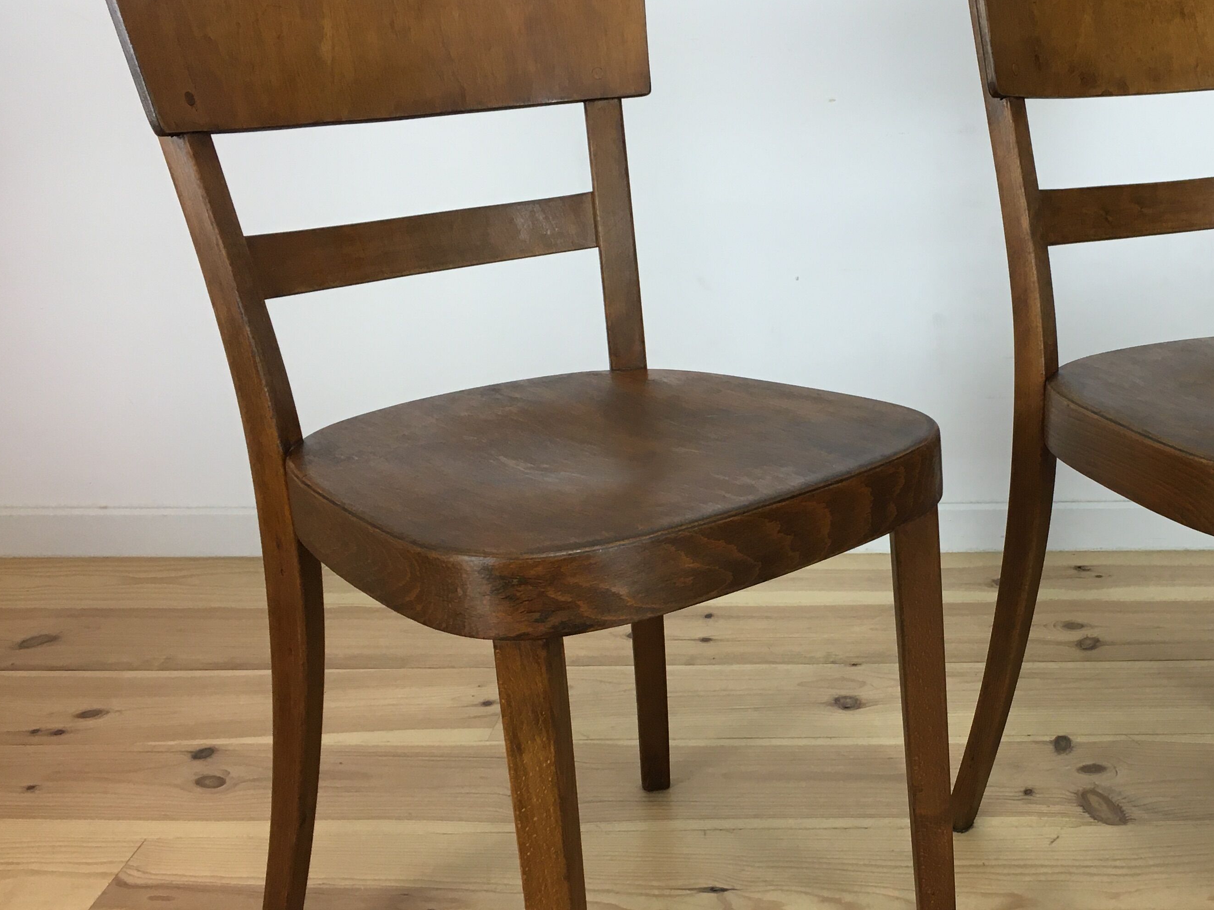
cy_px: 505
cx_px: 896
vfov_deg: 32.8
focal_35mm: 44
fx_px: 1543
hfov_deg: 41.8
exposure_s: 1/33
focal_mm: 4.15
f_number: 2.2
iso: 40
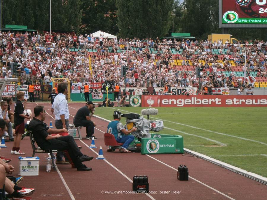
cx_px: 134
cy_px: 100
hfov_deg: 15.2
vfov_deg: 11.4
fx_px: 1003
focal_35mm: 130
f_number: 6.5
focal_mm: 23.5
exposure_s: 1/125
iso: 125
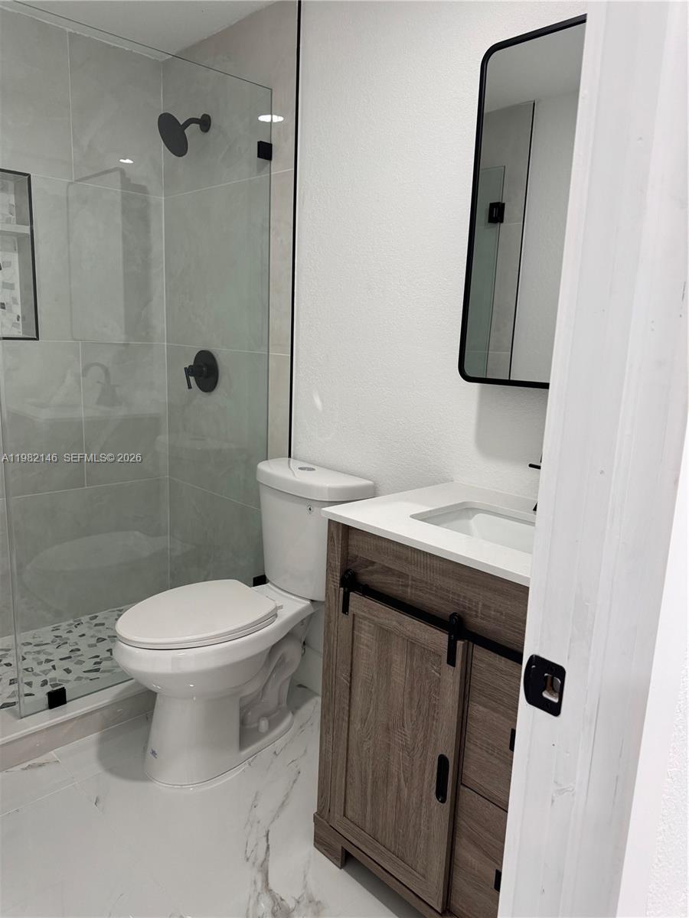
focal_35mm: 24
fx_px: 637
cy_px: 459
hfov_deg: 56.8
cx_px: 344
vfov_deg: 71.6
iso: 200
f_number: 1.78
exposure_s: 1/120
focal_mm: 6.76
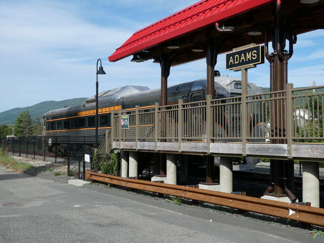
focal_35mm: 47
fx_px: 440
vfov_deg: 30.9
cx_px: 162
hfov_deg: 40.4
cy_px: 122
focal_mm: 8.4
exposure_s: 1/640
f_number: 4
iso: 80
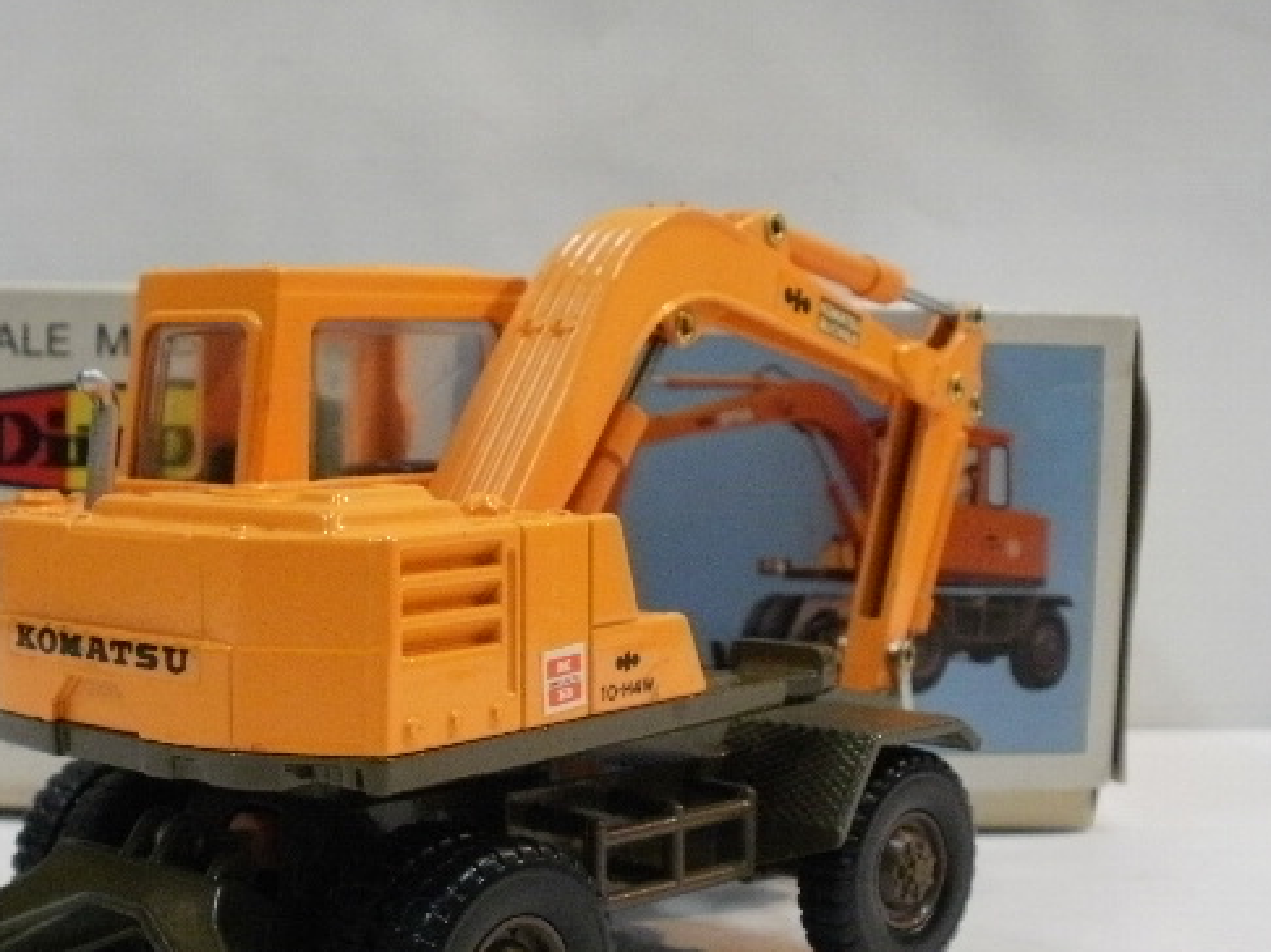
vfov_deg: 25.1
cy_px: 615
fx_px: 2129
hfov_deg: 33.1
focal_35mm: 58
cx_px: 471
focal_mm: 7.7
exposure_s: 1/30
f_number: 4
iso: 400
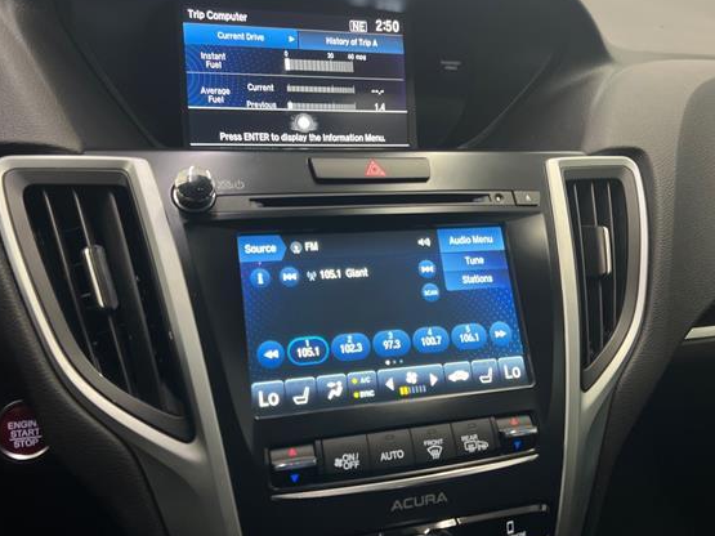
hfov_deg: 60.0
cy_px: 280
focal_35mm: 30
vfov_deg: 46.8
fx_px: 620
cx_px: 344
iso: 200
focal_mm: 5.7
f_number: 1.5
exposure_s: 1/60
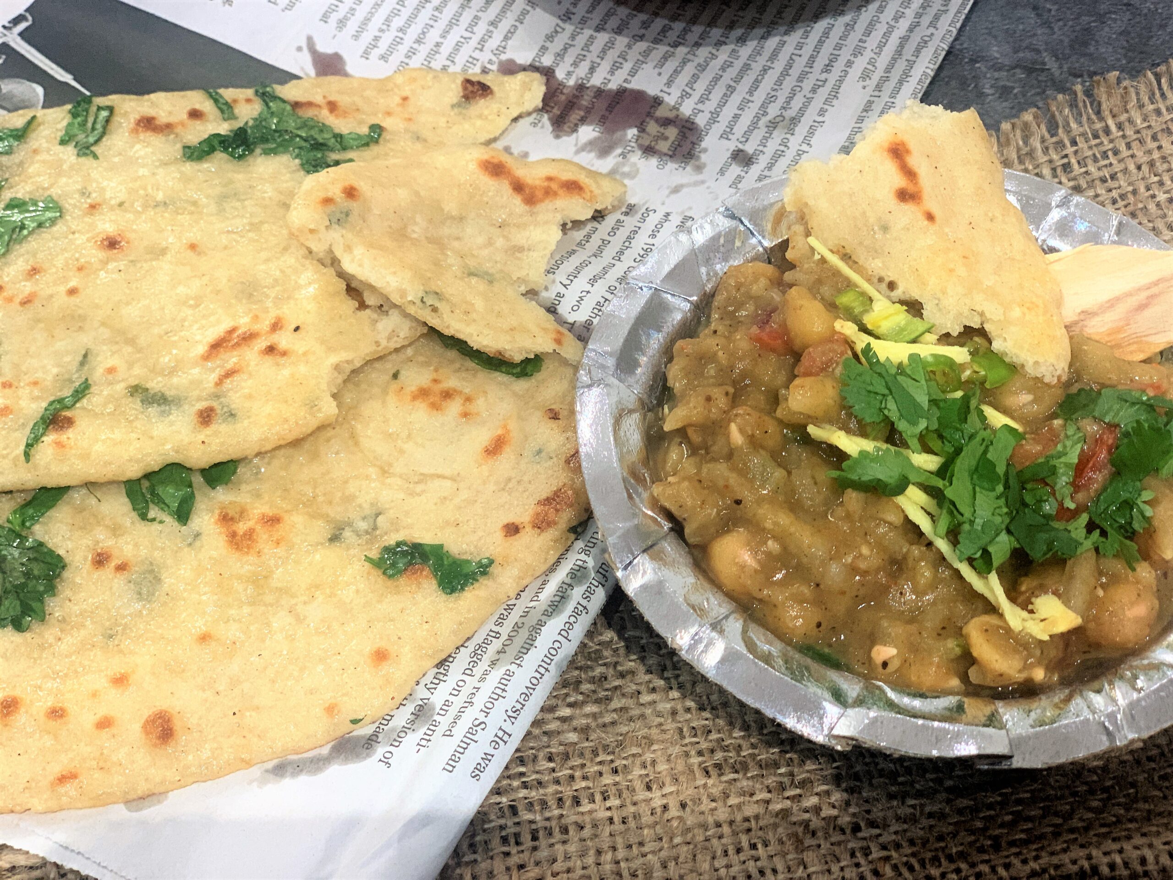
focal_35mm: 52
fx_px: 1762
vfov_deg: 28.0
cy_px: 440
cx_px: 586
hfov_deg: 36.8
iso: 160
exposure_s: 1/50
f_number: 2.4
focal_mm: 6
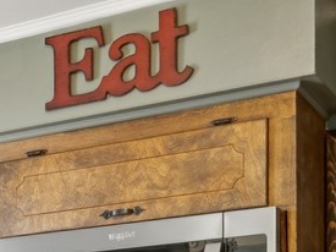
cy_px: 426
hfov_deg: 15.4
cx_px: -227
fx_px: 1106
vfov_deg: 12.1
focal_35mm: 114
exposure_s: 1/13
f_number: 5.6
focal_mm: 16
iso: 640
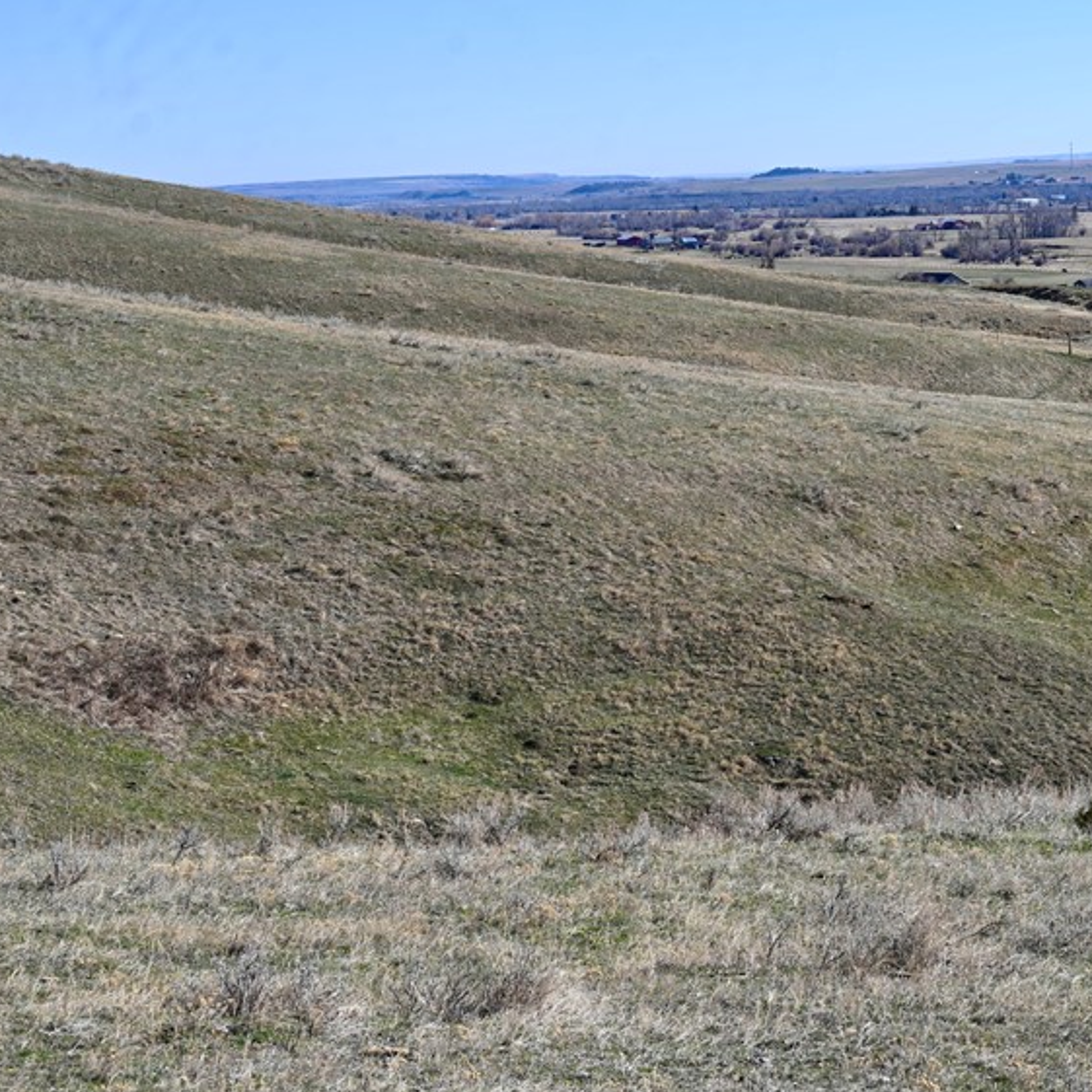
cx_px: 958
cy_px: 463
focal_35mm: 74
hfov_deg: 22.8
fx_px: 2641
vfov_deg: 23.3
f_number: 7.1
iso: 100
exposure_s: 1/400
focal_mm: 45
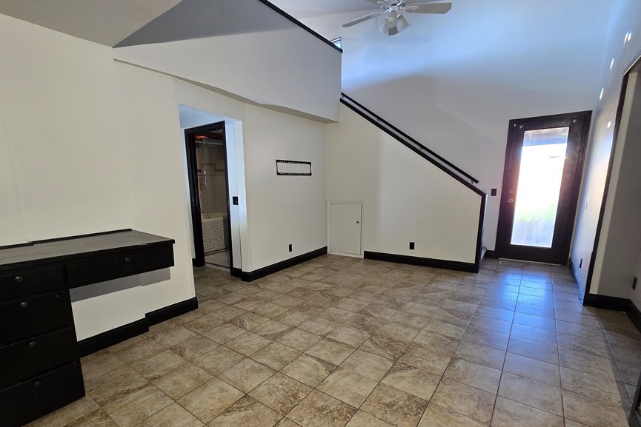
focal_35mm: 16
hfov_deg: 96.3
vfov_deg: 73.4
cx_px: 285
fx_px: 285
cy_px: 242
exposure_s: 1/60
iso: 200
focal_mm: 2.2
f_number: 2.2
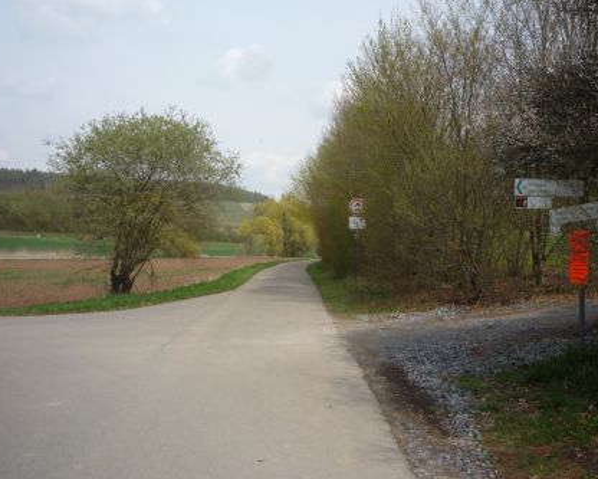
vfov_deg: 41.2
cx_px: 299
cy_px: 233
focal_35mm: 36
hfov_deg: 50.3
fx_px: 637
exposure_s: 1/400
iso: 100
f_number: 5.6
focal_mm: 5.2
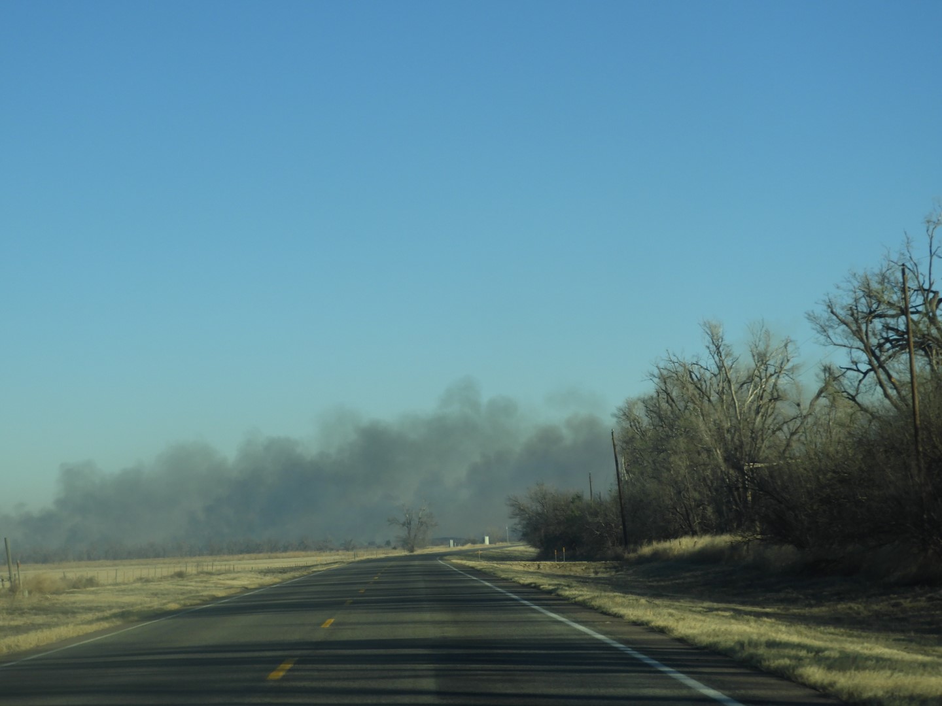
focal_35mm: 85
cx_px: 471
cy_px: 353
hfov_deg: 23.0
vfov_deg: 17.4
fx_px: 2313
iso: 100
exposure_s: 1/640
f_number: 4.5
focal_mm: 15.2
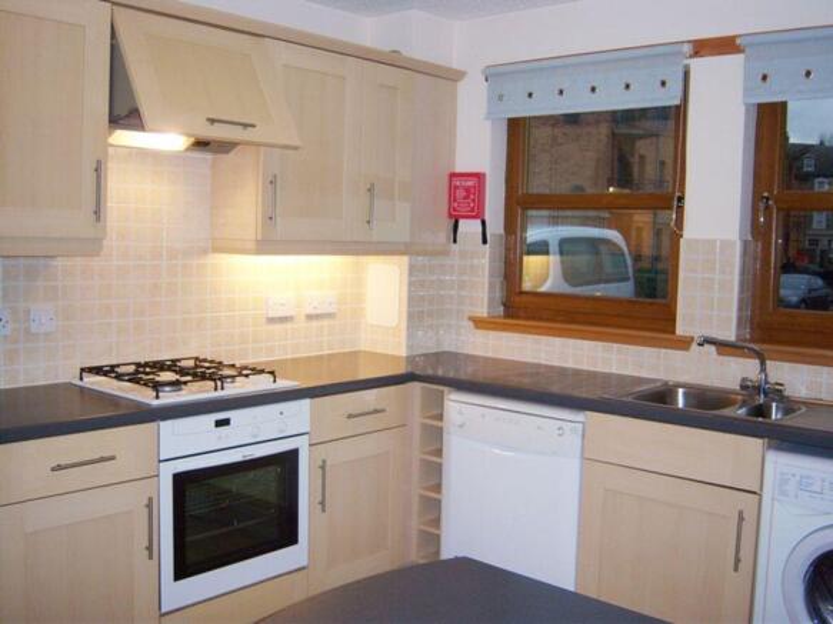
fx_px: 866
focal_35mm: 36
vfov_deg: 39.6
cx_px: 416
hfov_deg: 51.4
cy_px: 312
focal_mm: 7.5
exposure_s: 1/60
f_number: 2.8
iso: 125
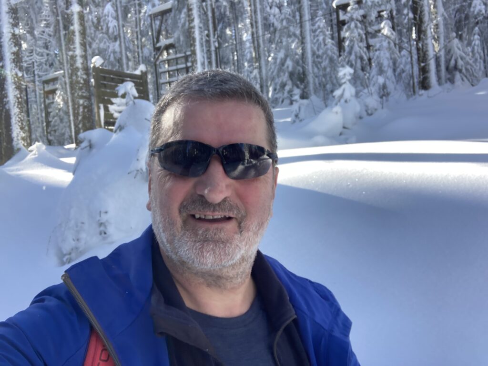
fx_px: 451
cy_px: 183
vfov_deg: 44.2
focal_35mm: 32
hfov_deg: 56.8
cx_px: 244
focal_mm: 2.87
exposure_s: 1/125
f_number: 2.2
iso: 20
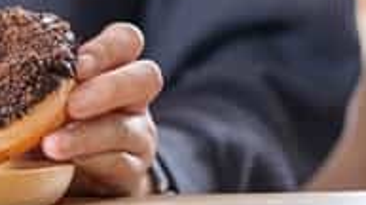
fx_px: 2656
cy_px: -76
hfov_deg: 7.8
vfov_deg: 4.4
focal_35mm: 274
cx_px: -74
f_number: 2
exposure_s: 1/80
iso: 250
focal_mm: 56
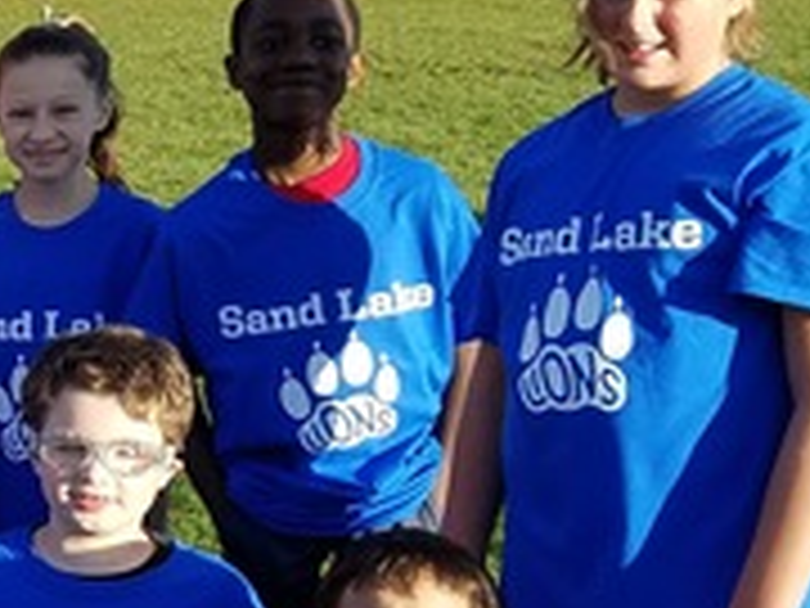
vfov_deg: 14.2
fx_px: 2434
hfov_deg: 16.4
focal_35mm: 104
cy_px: 410
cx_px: -558
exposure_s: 1/1216
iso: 50
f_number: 1.7
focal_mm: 4.2
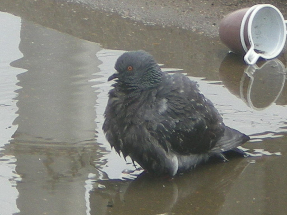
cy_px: 108
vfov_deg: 13.0
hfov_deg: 17.3
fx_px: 945
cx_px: 144
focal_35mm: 114
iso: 50
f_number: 5.9
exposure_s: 1/127
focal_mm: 18.9
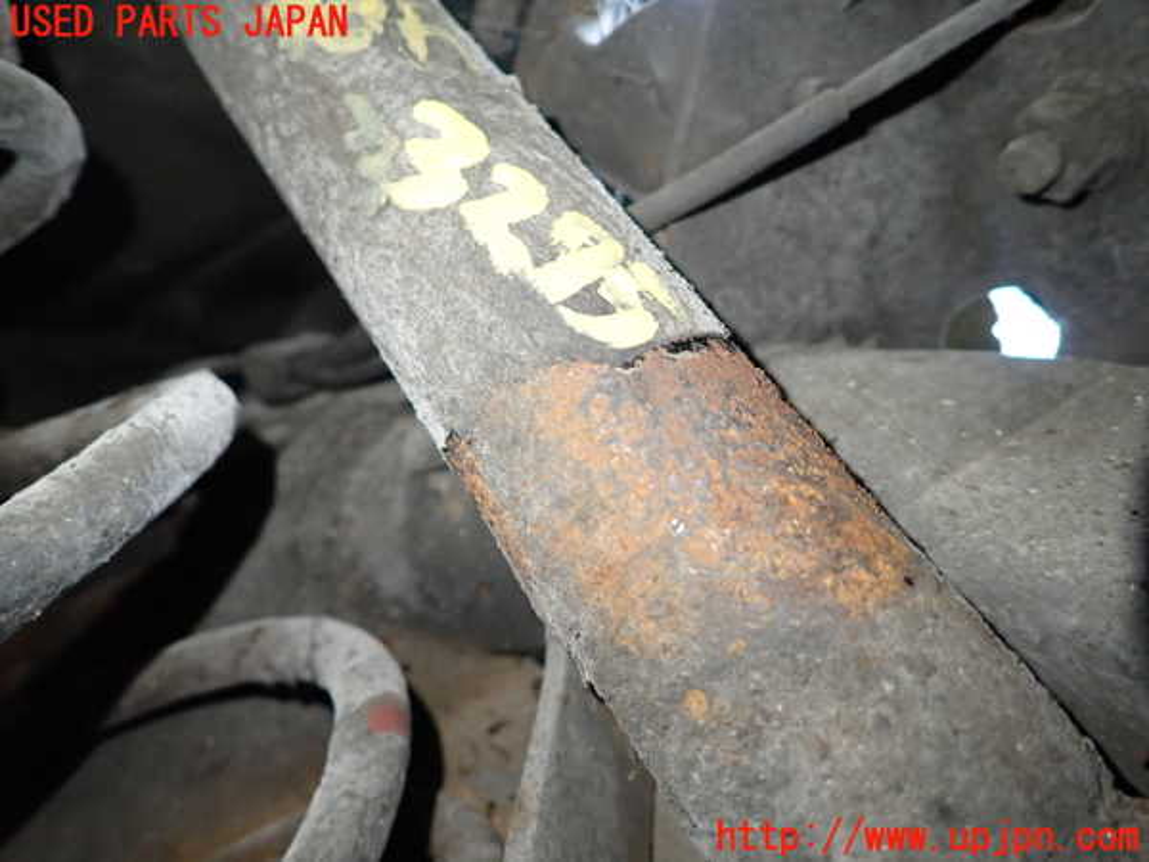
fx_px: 830
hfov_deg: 69.4
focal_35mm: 25
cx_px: 574
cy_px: 431
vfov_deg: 54.9
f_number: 2
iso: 400
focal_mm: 4.5
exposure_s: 1/30
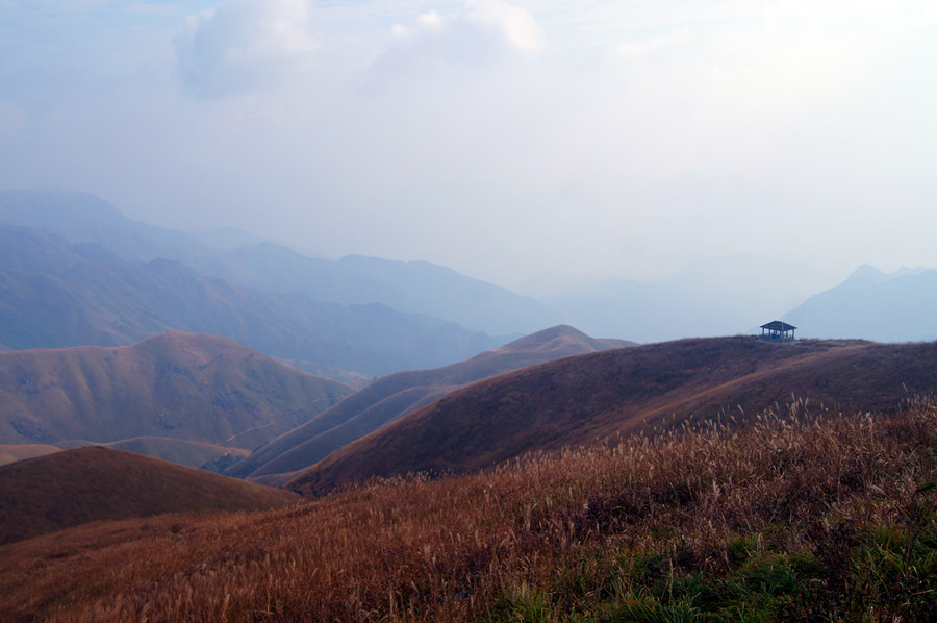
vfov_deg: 36.8
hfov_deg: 53.2
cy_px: 312
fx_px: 936
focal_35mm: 36
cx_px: 468
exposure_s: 1/500
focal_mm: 24
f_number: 7.1
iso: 100
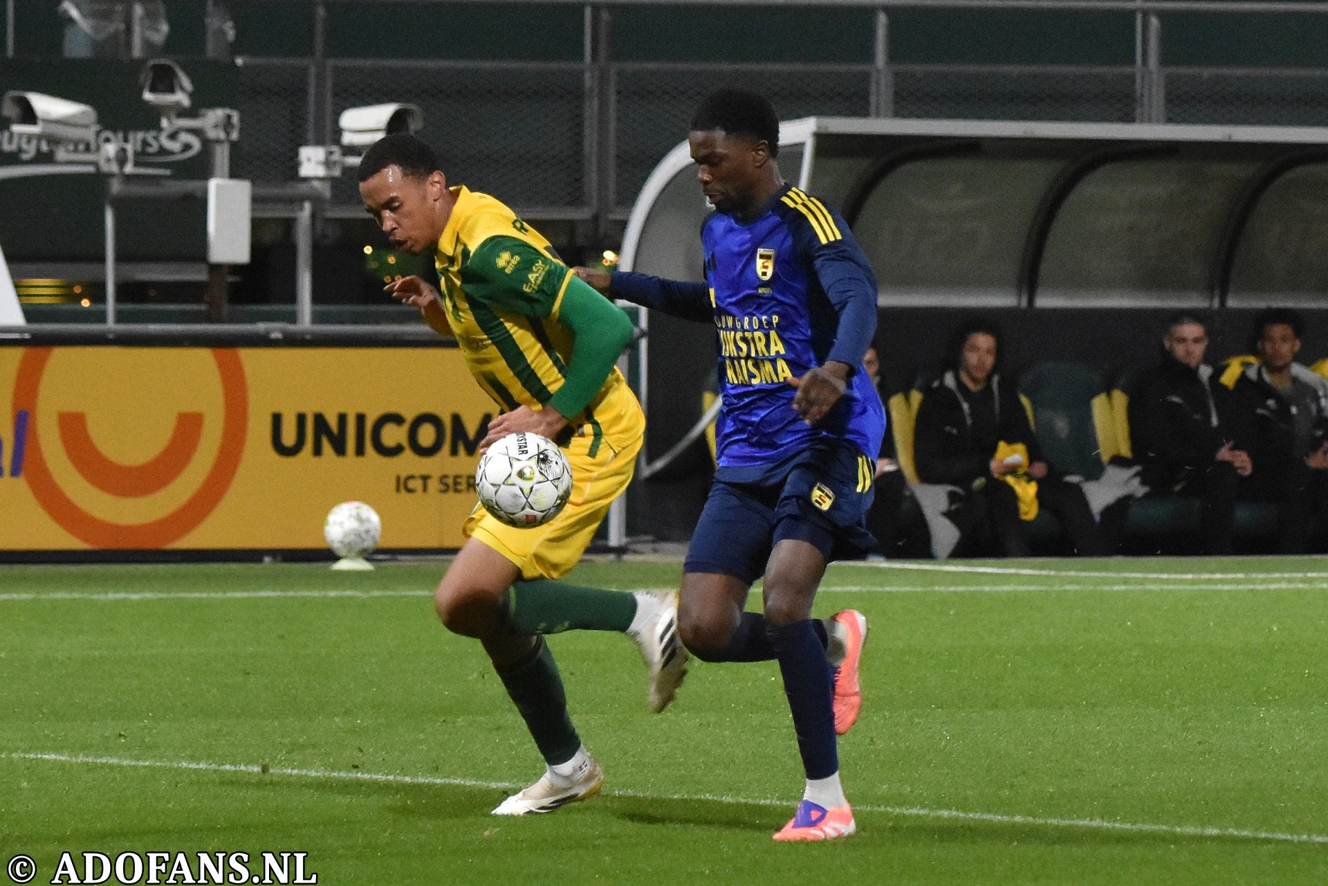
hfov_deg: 11.8
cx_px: 664
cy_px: 443
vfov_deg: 7.9
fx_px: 6418
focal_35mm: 174
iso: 2500
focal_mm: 116
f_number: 2.8
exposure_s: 1/640
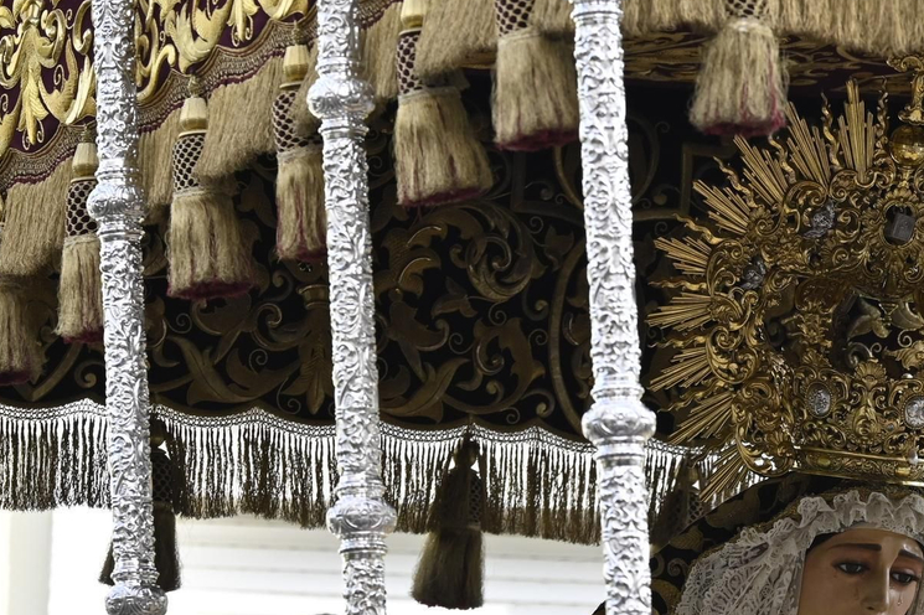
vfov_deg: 3.2
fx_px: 11161
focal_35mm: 435
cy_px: 637
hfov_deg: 4.7
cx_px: 726
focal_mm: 135
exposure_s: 1/250
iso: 320
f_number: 6.3
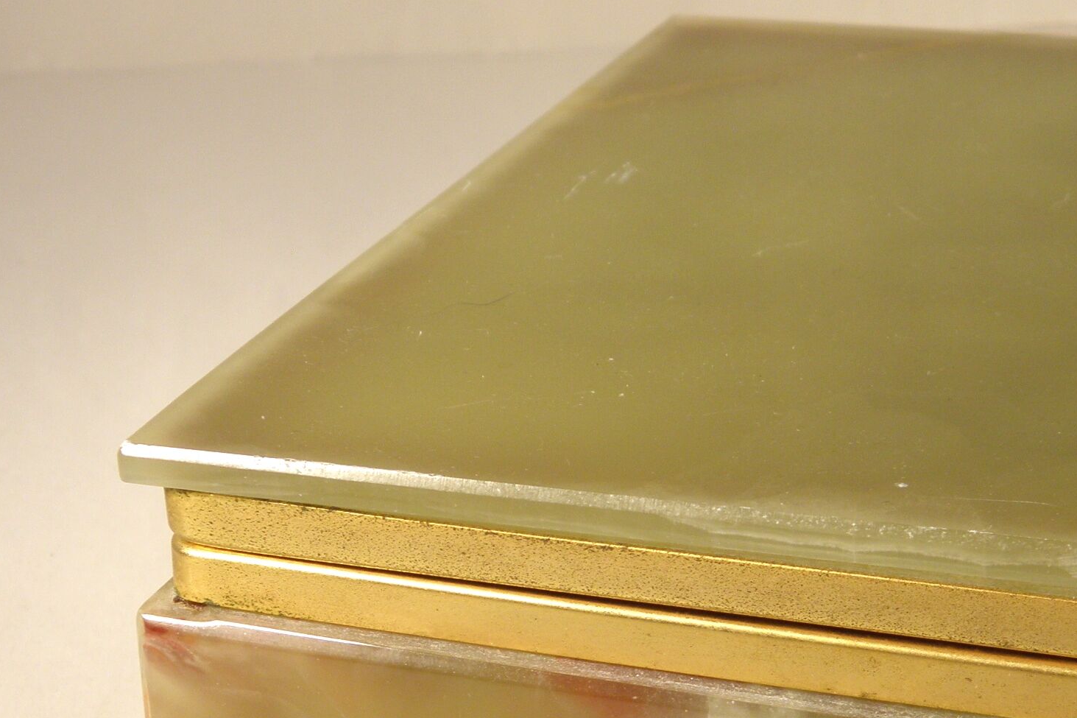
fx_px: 2722
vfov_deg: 14.8
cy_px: 695
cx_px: 738
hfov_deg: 22.3
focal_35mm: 91
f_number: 4
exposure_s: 1/50
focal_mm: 9.1
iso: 100
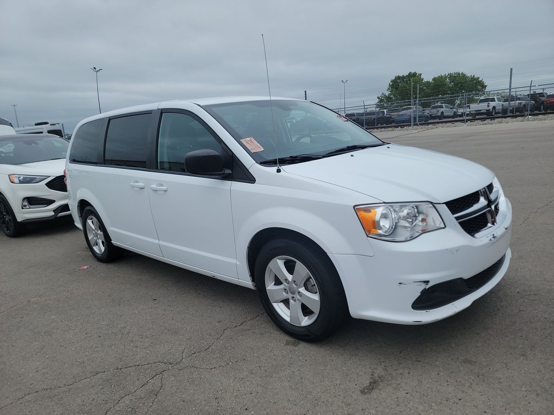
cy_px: 208
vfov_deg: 56.8
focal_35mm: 24
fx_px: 384
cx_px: 277
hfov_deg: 71.6
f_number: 1.8
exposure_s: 1/1324
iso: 50
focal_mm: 6.7
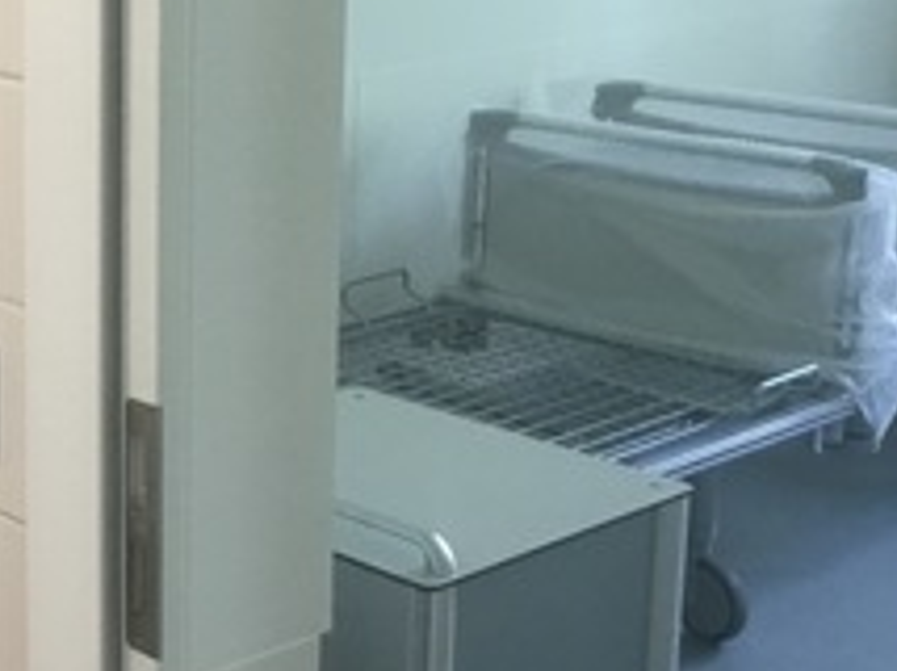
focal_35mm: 77
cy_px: 147
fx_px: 1993
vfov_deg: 18.9
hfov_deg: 23.1
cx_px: -199
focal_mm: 3.3
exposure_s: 1/33
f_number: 2.4
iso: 100
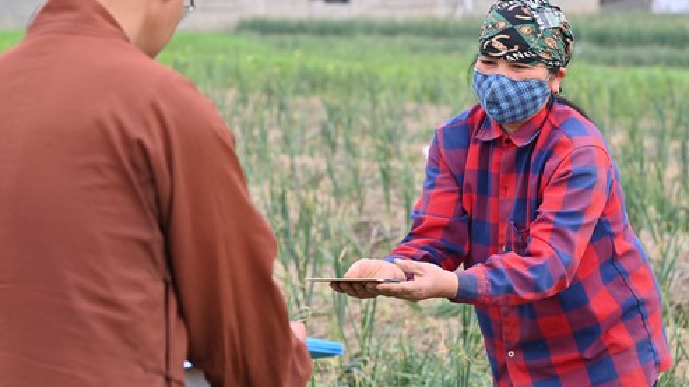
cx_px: 317
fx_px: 2521
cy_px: 161
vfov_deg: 8.8
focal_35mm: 138
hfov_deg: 15.6
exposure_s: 1/200
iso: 160
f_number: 5.6
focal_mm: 100
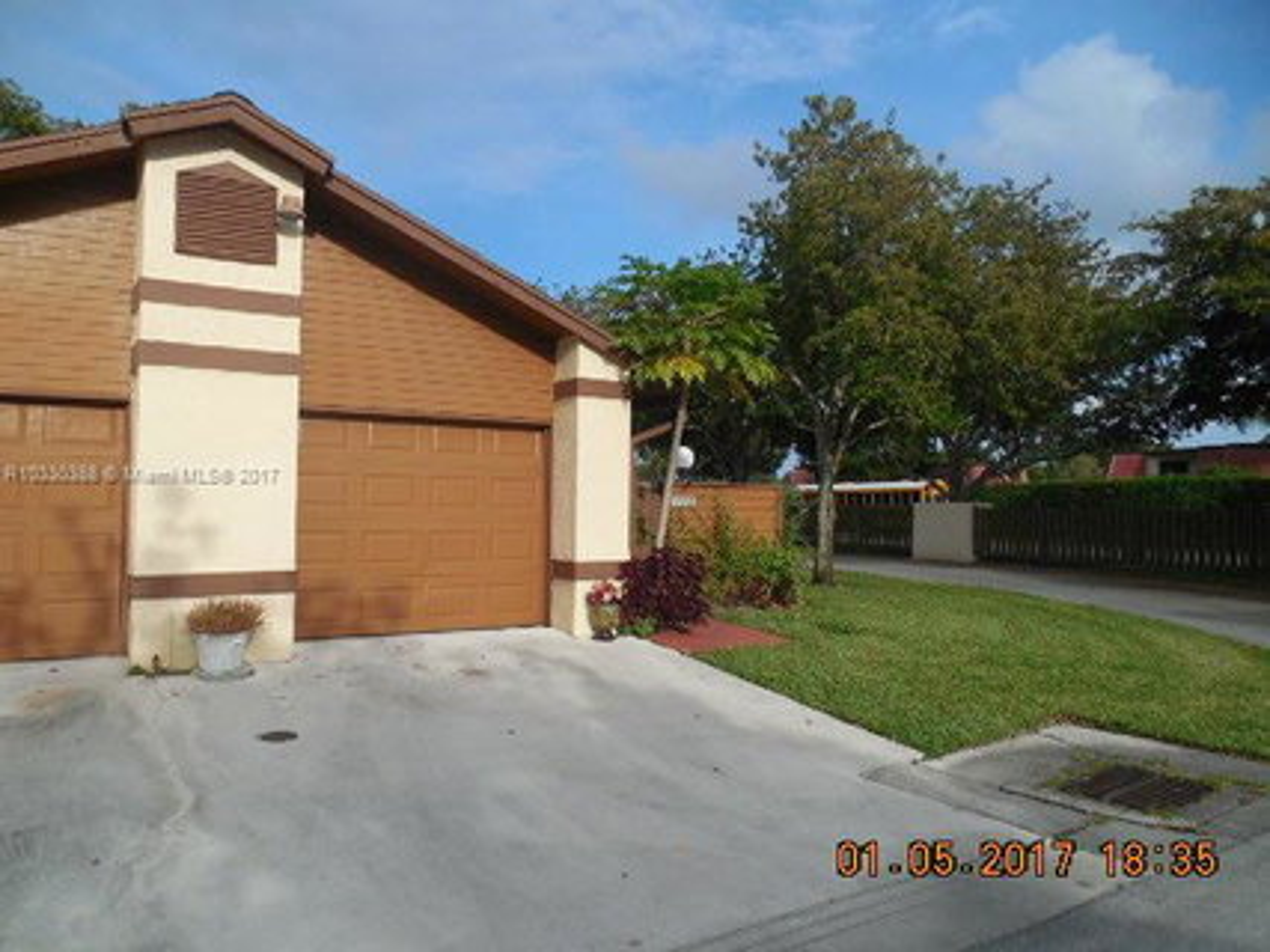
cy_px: 476
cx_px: 635
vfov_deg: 54.9
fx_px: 917
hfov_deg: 69.4
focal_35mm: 25
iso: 125
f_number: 3.3
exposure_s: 1/1600
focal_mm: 4.5
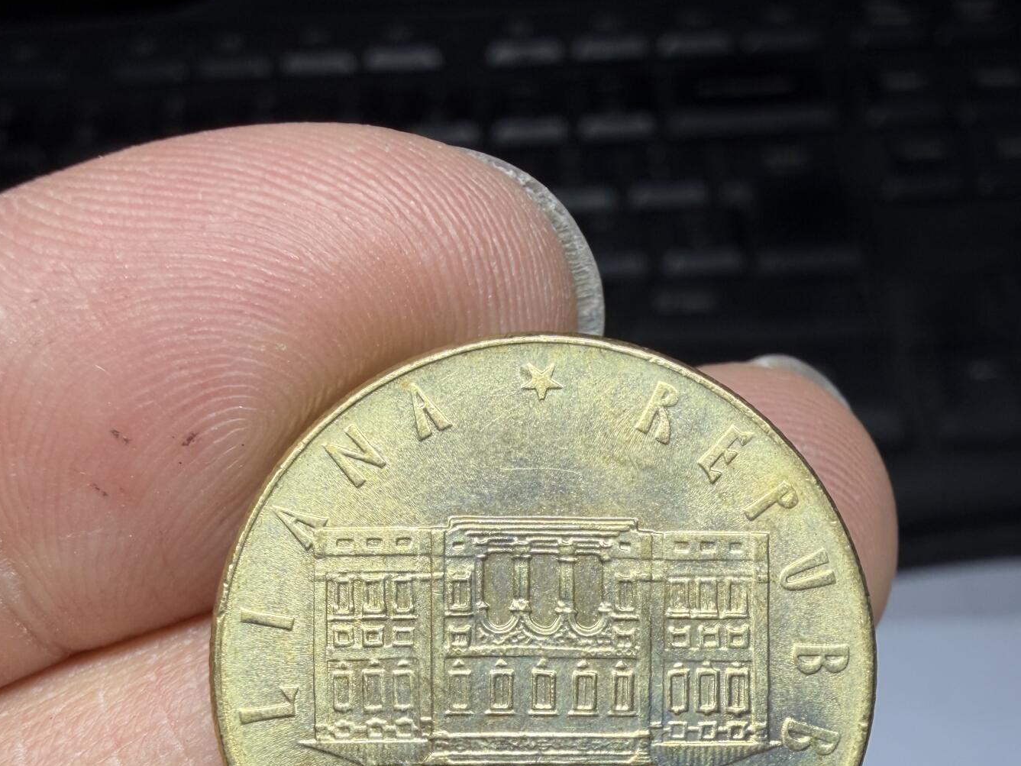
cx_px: 510
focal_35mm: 35
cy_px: 667
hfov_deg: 52.6
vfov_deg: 38.3
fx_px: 1032
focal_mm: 2.22
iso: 50
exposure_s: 1/121
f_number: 2.2
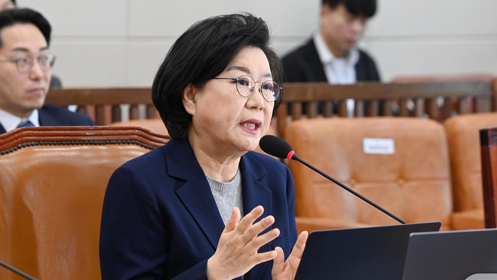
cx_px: 259
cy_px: 158
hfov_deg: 11.9
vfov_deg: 6.7
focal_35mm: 181
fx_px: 2385
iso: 3200
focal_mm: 165
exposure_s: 1/250
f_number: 5.6
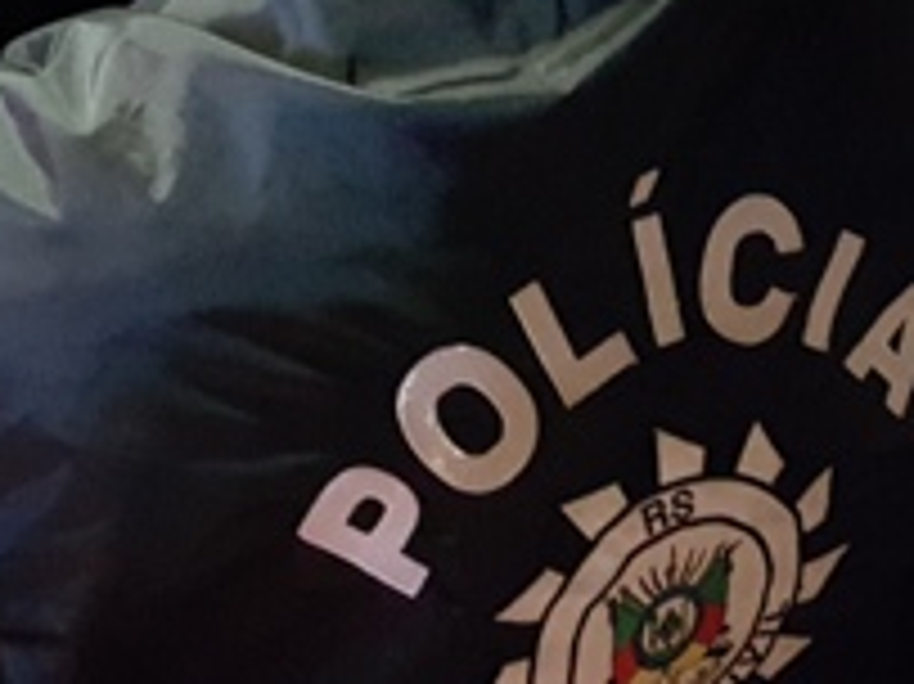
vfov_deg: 17.8
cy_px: 153
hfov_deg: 23.1
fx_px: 2164
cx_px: 59
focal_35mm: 82
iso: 800
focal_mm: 4.2
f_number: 1.7
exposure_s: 1/10
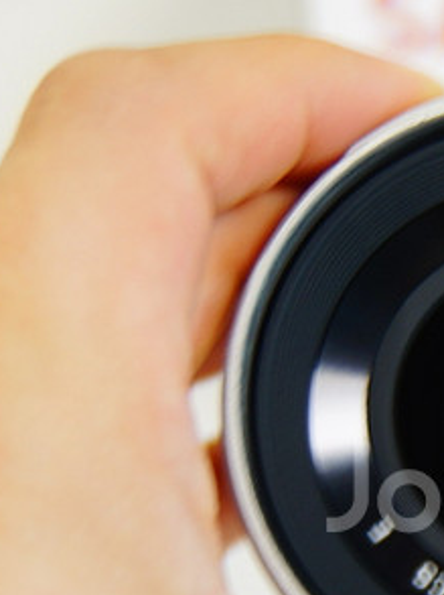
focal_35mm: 167
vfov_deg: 11.8
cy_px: 500
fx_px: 2862
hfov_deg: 8.7
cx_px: 678
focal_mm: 30
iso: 100
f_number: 2.8
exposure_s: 1/13
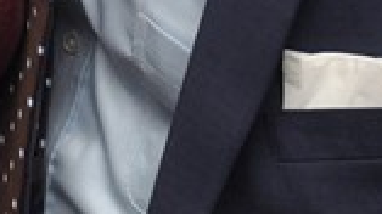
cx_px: -314
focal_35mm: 280
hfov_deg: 7.5
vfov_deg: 4.2
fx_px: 2834
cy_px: -447
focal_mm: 28
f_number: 5
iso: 400
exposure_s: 1/60
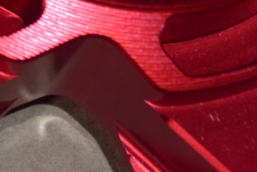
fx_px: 3349
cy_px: -197
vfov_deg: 2.9
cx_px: 19
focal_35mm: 469
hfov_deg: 4.4
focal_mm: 70
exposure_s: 1/25
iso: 2000
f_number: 5.6
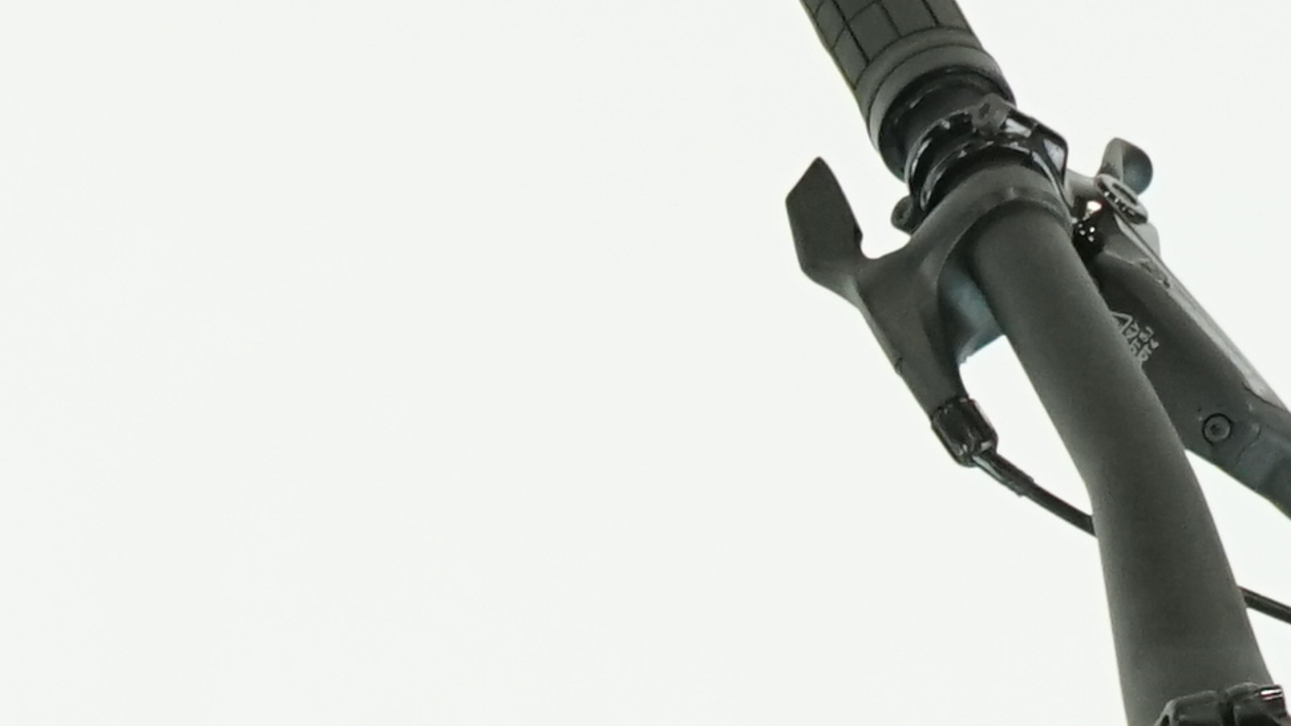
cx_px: -444
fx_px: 6197
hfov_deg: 11.5
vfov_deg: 6.4
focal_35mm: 181
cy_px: 1709
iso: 1600
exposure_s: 1/200
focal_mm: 28
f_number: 5.6
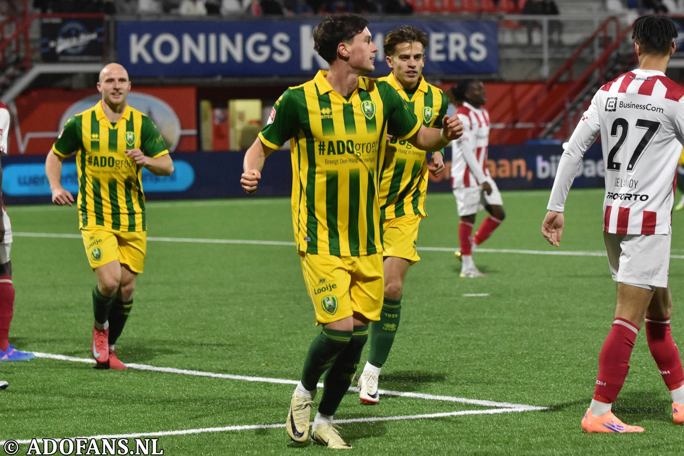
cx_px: 342
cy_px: 228
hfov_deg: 14.4
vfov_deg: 9.6
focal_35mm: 142
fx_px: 2707
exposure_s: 1/640
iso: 2000
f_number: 2.8
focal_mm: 95
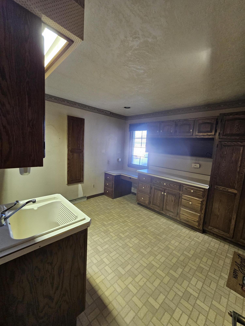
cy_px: 163
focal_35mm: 13
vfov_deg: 106.2
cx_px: 122
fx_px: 123
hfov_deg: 89.9
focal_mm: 2.2
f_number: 2.2
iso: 320
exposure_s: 1/40
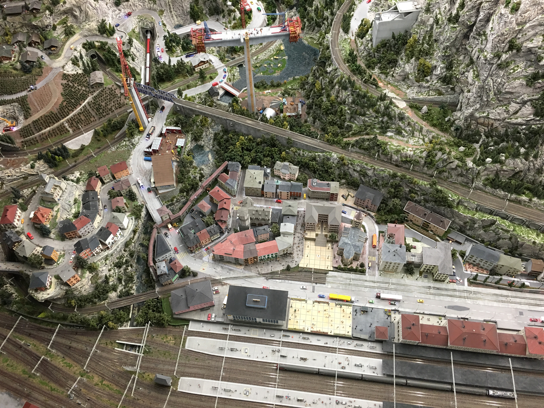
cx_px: 272
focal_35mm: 29
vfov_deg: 48.2
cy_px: 204
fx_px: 456
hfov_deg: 61.7
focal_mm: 4.15
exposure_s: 1/17
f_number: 2.2
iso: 64
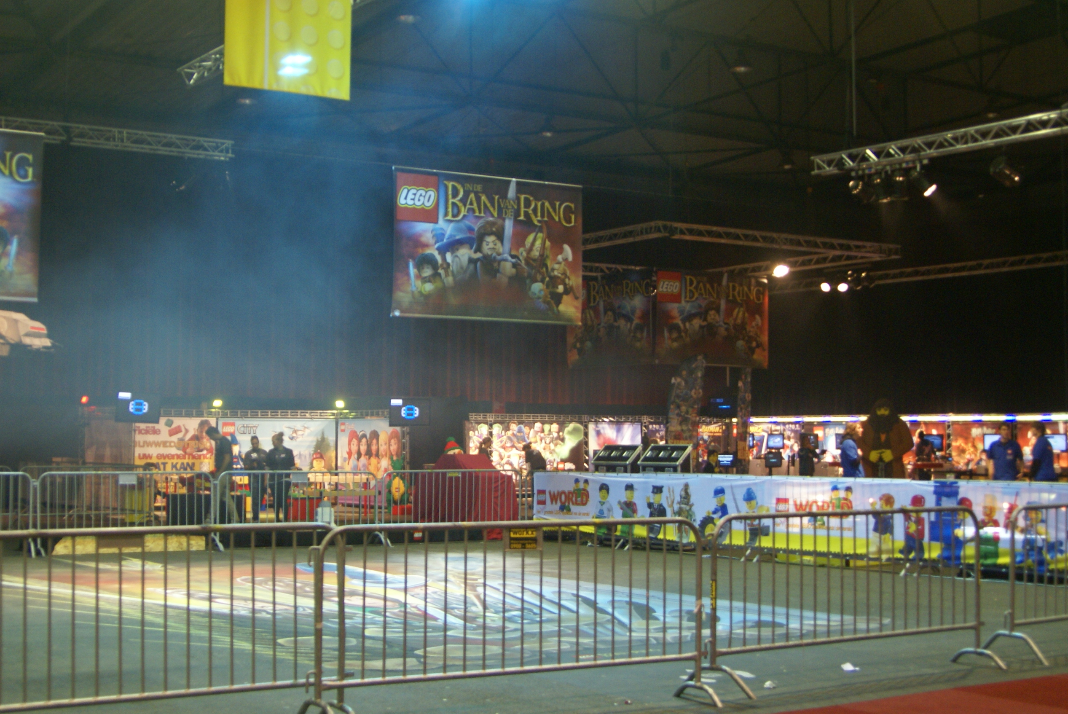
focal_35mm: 48
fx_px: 1425
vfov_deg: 28.1
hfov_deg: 41.0
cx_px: 461
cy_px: 336
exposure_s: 1/13
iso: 400
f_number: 4
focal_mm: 28
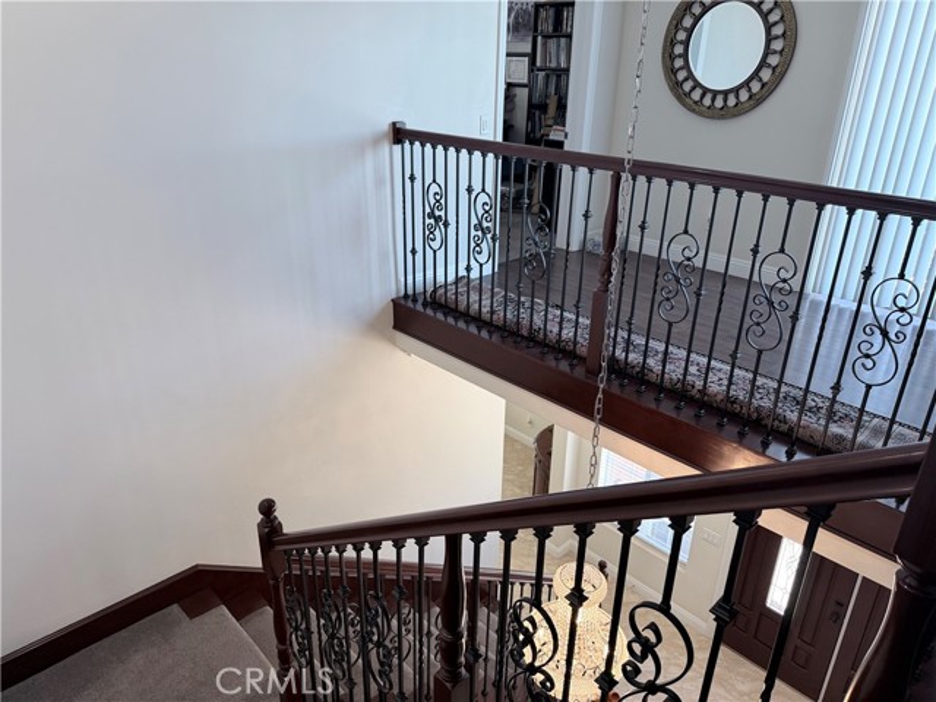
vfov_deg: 56.8
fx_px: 649
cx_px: 468
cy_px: 351
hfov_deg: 71.6
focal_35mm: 24
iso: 160
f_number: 1.78
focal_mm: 6.76
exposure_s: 1/120
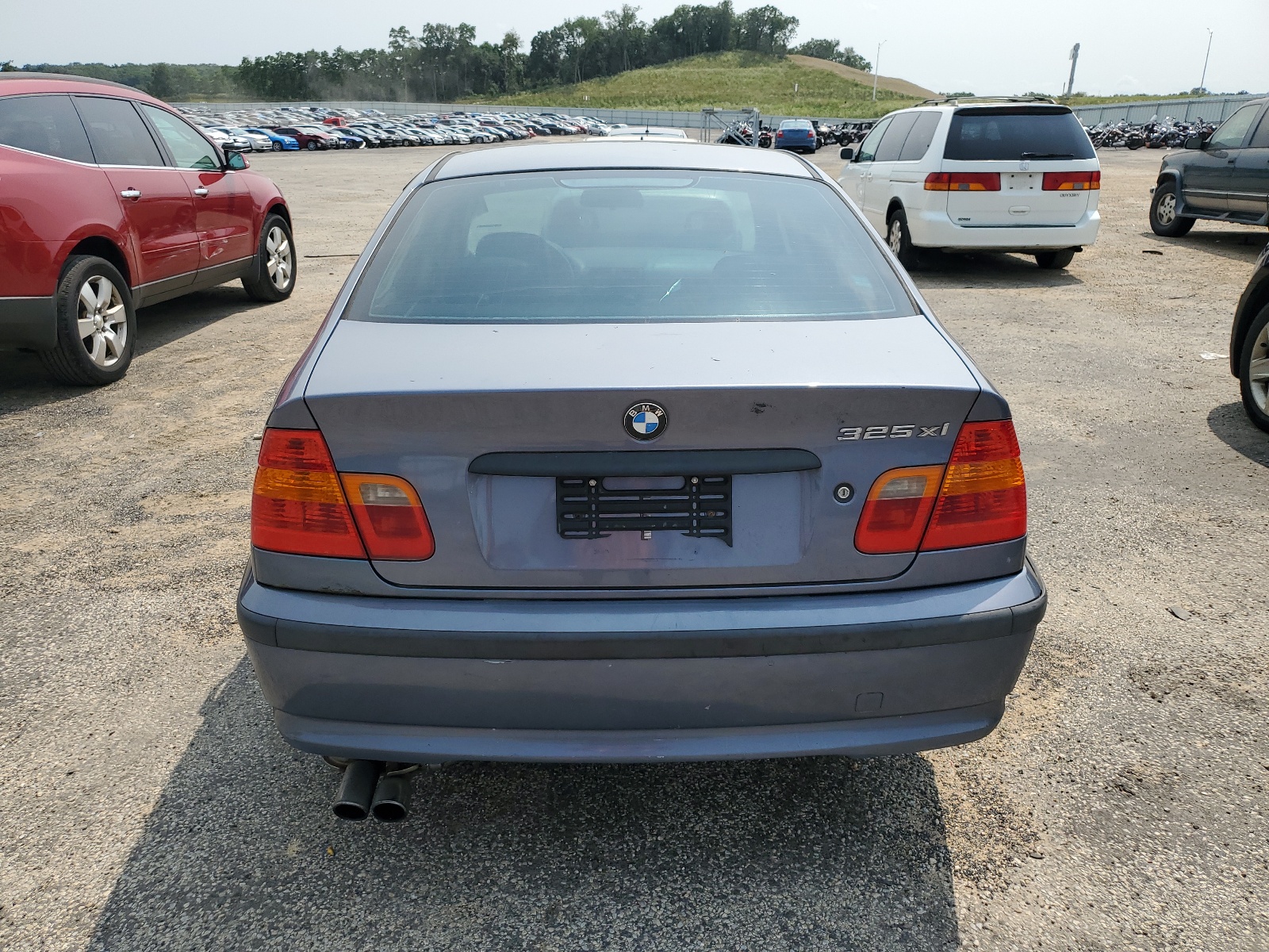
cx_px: 634
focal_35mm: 26
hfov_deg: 67.3
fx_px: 953
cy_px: 476
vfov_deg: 53.1
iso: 50
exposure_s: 1/3333
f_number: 1.5
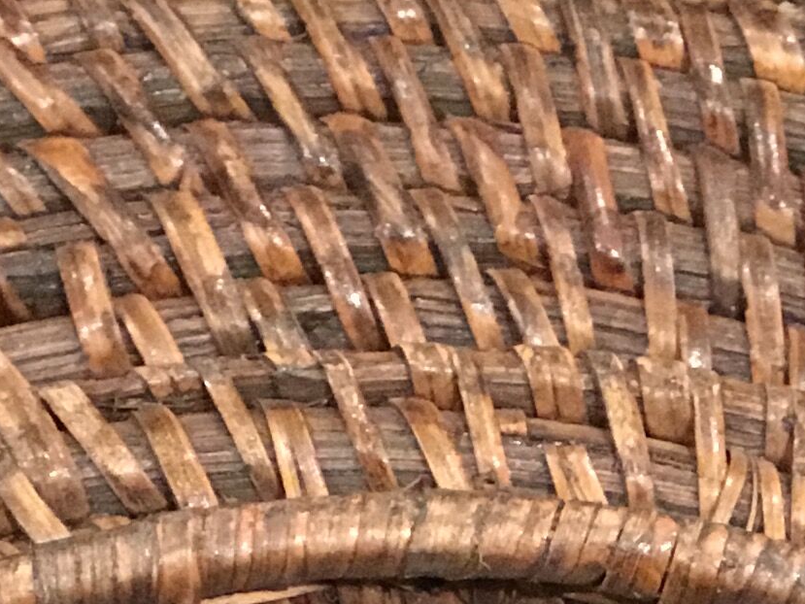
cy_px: 1062
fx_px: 2838
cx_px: 524
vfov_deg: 11.3
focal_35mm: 122
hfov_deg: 16.1
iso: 320
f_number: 2.4
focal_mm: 3.3
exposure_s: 1/17
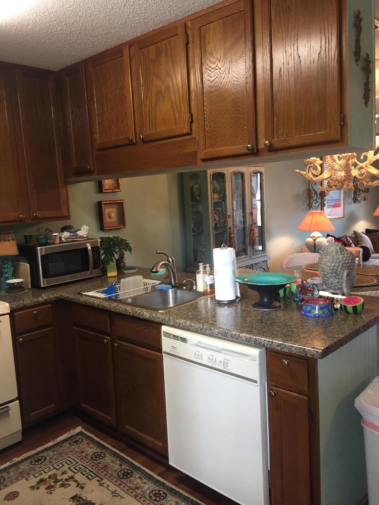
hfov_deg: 48.2
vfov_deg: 61.7
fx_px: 423
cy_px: 252
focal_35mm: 29
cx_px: 190
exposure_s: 1/30
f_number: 2.2
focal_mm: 4.15
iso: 125
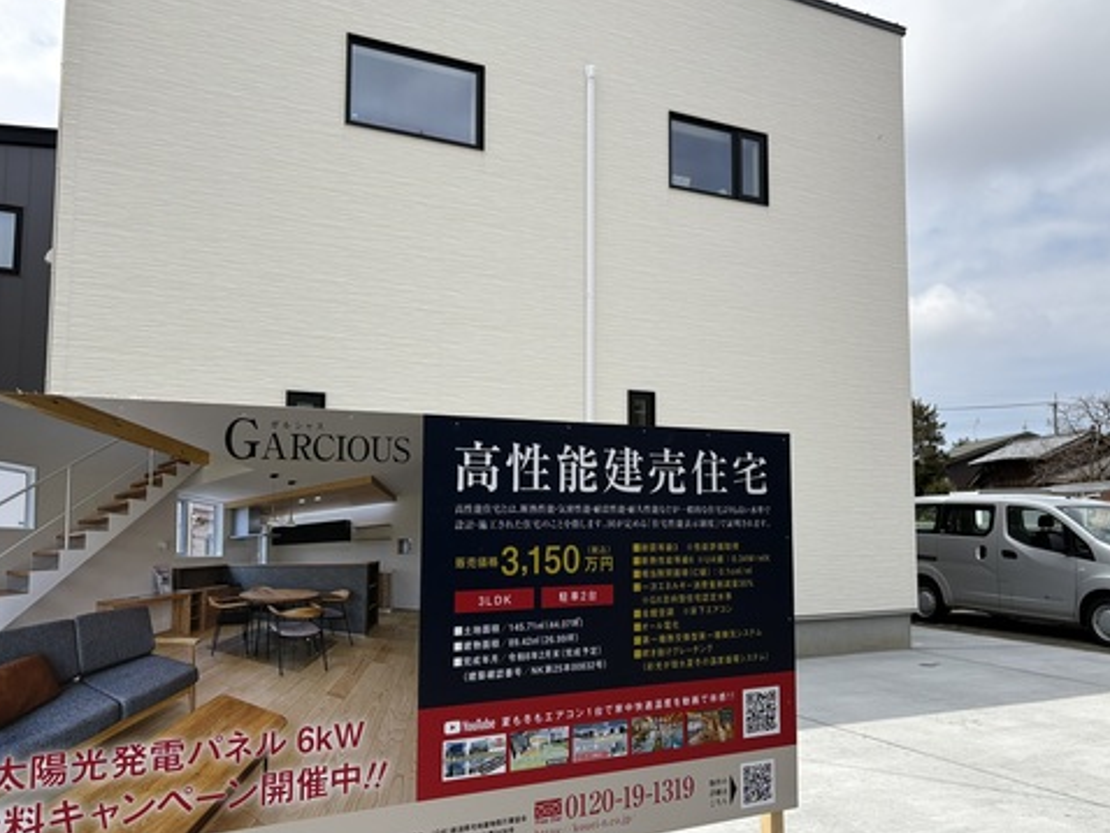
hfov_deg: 61.6
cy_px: 427
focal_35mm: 29
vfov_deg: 48.3
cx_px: 545
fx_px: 930
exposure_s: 1/4950
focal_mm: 5.96
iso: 50
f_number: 1.6
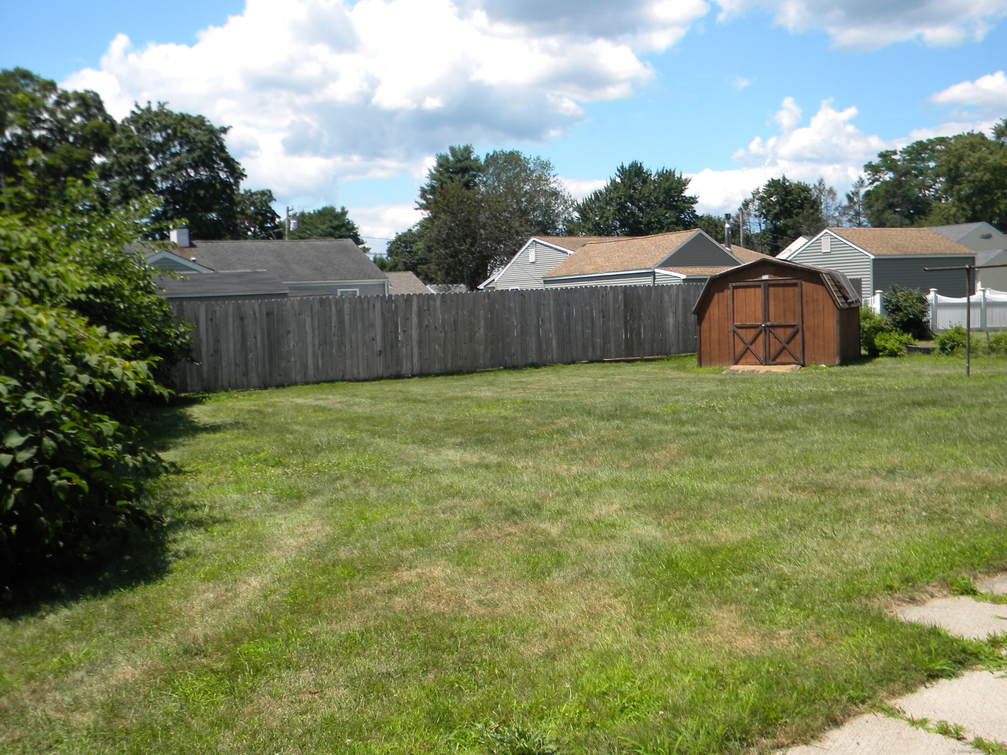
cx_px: 504
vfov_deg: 39.7
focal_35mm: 36
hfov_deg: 51.4
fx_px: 1047
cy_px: 378
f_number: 7.4
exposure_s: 1/191
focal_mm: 6.4
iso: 80
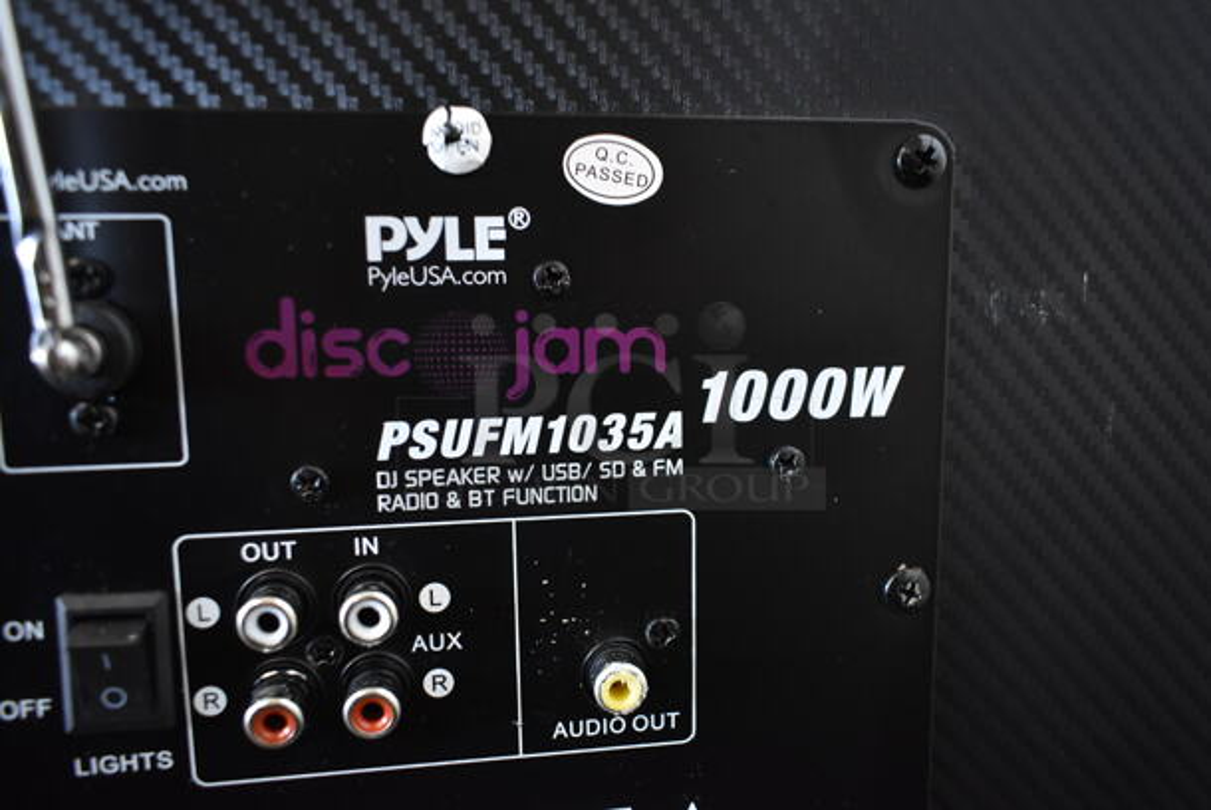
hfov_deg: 67.3
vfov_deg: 48.0
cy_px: 405
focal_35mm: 27
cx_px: 606
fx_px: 909
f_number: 3.5
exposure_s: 1/30
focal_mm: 18
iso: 1100
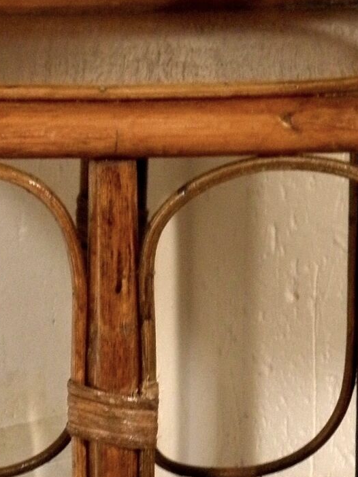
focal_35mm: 248
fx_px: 3422
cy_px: 596
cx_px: 153
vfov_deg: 7.9
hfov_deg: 6.0
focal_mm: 12.2
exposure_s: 1/8
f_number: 4.3
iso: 200
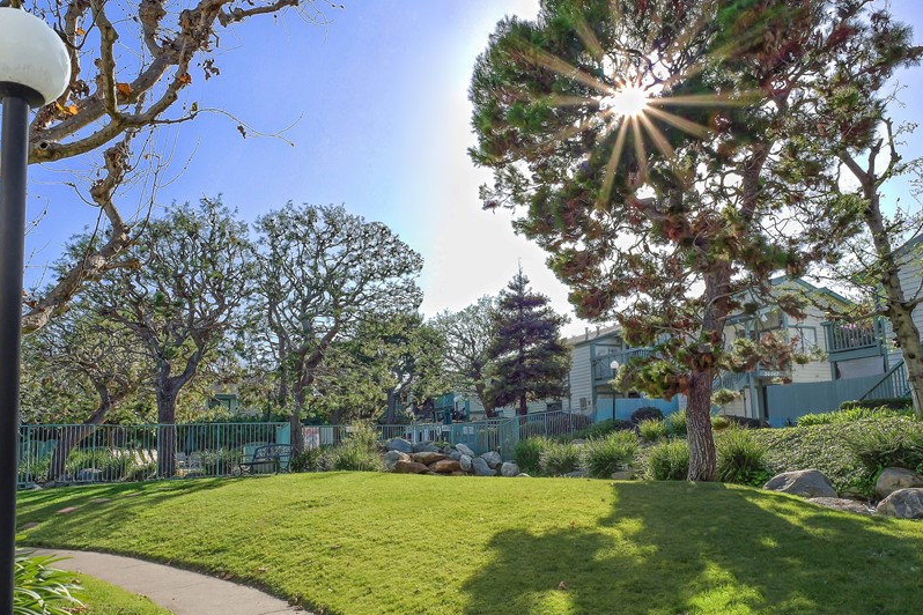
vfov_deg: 53.1
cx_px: 448
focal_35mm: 24
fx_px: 615
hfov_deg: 73.7
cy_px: 332
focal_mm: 9
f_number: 10
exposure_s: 1/160
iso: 160
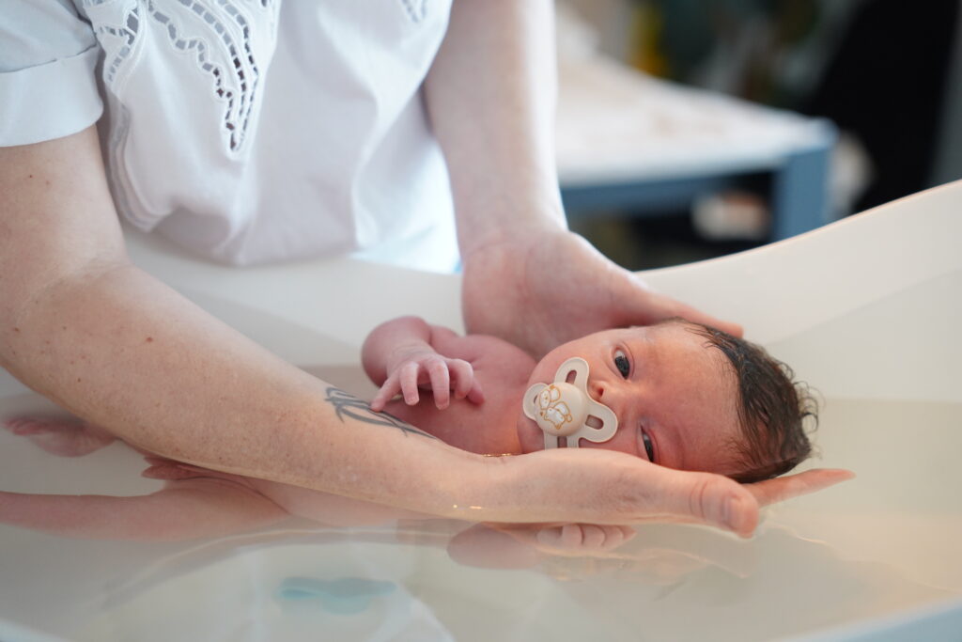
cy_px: 321
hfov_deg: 28.8
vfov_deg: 19.5
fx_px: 1871
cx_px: 481
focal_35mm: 70
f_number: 2.8
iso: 3200
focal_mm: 70
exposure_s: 1/200
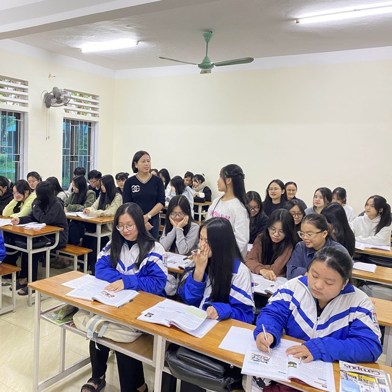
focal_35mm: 31
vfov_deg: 52.5
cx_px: 155
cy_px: 196
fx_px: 397
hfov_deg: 52.1
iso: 500
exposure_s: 1/50
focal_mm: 4.25
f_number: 1.8
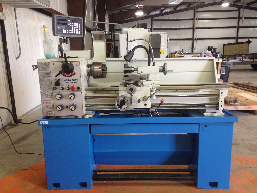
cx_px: 128
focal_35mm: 33
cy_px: 96
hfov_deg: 55.4
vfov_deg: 42.9
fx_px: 245
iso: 64
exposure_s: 1/20
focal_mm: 4.12
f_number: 2.4
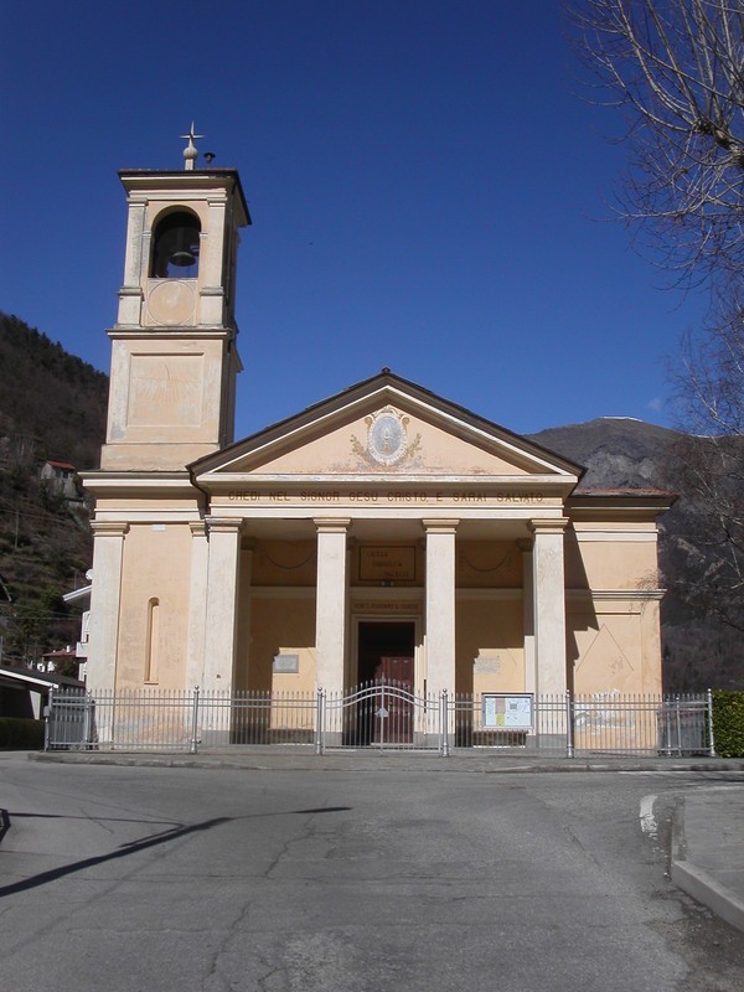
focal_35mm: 38
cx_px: 372
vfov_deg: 49.0
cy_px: 496
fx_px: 1089
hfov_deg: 37.7
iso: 100
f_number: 8
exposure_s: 1/750
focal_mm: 7.8
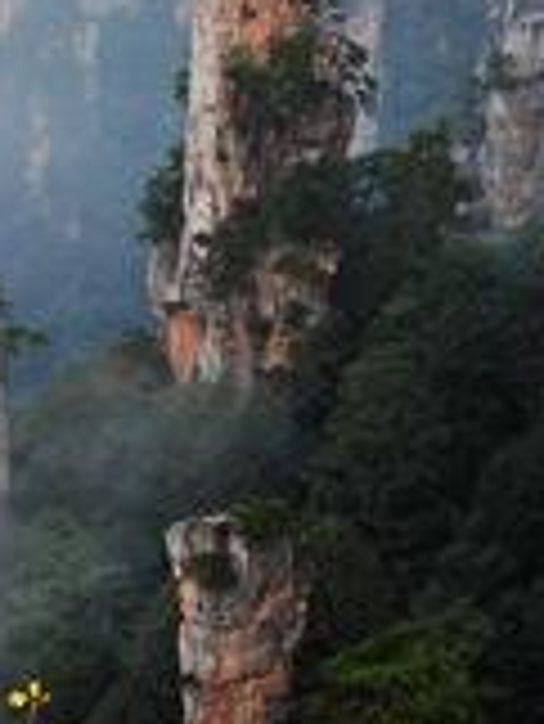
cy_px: 200
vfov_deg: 11.5
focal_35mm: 172
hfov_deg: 8.5
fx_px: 3599
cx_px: -184
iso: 200
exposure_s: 1/40
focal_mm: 48
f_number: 6.3
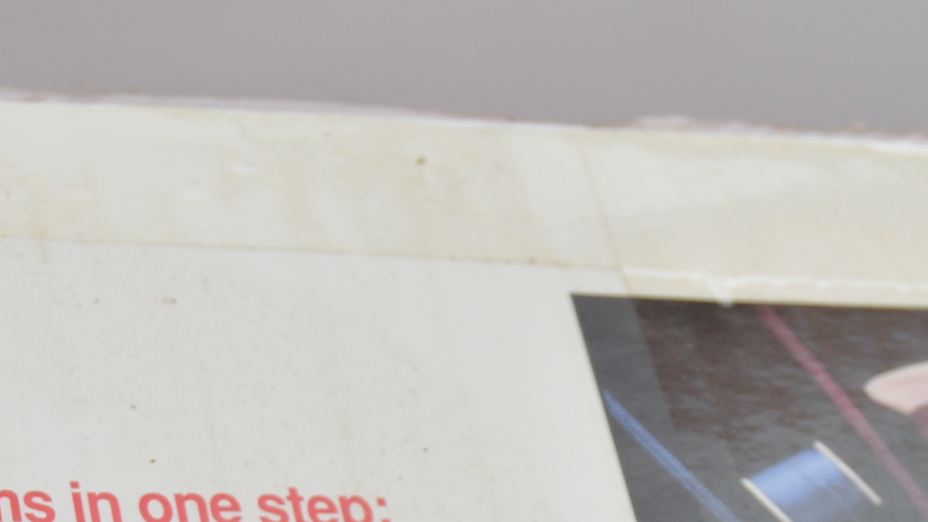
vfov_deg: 8.6
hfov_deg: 15.8
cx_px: 269
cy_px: 941
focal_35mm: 135
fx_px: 3322
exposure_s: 1/200
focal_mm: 26
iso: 200
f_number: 5
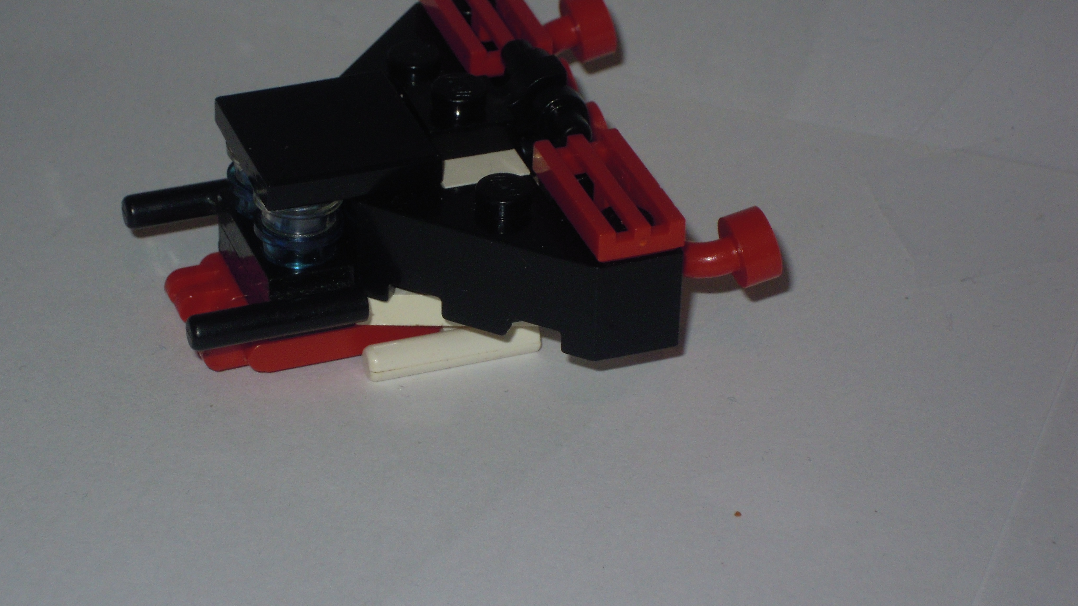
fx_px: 4288
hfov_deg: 14.3
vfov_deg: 8.1
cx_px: 423
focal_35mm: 150
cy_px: 283
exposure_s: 1/60
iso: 140
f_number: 5.9
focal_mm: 20.3
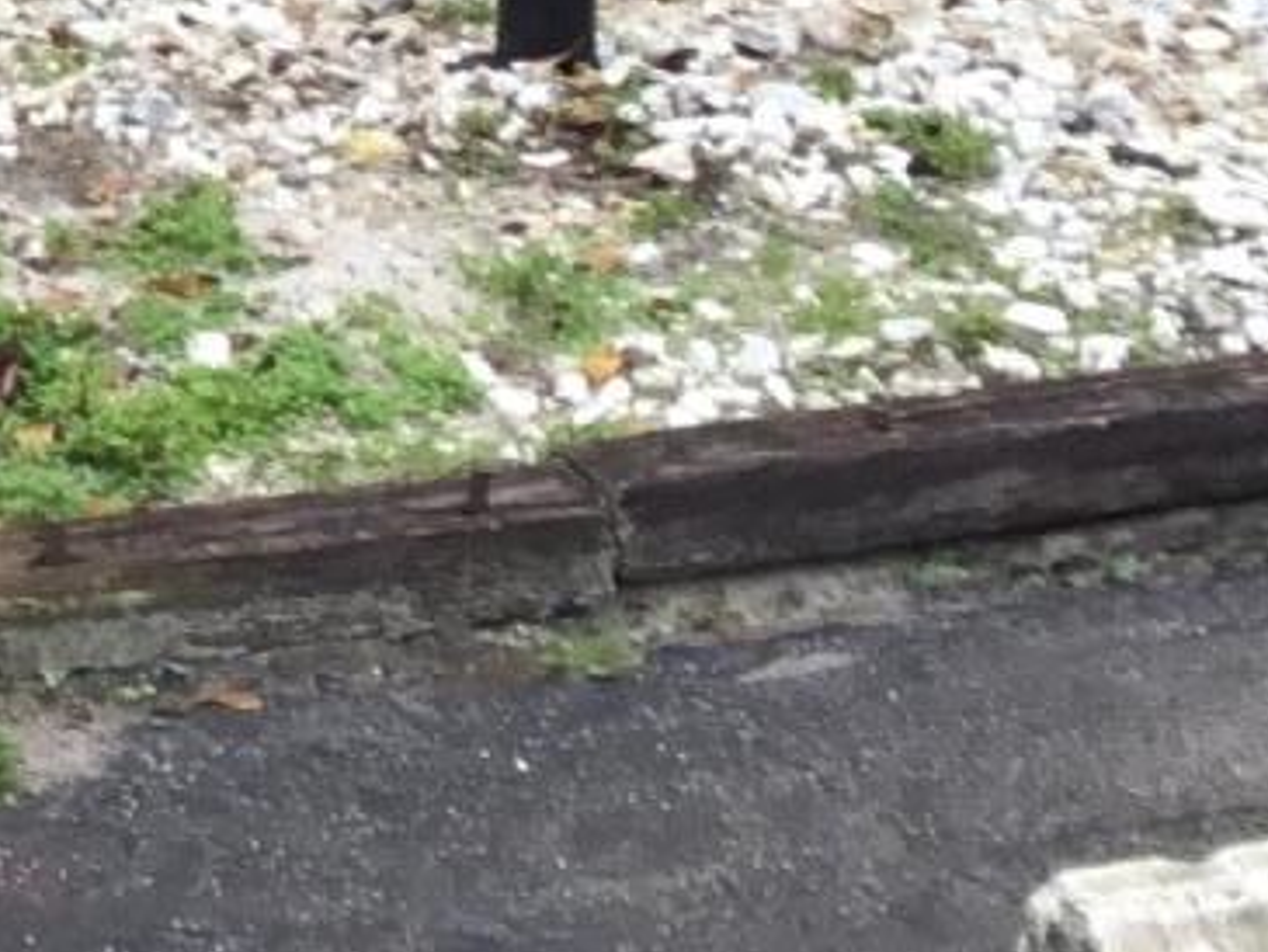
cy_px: -1195
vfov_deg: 8.2
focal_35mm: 170
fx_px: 6229
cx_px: -1039
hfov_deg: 10.9
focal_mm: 3.3
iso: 25
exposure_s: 1/137
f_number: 2.4
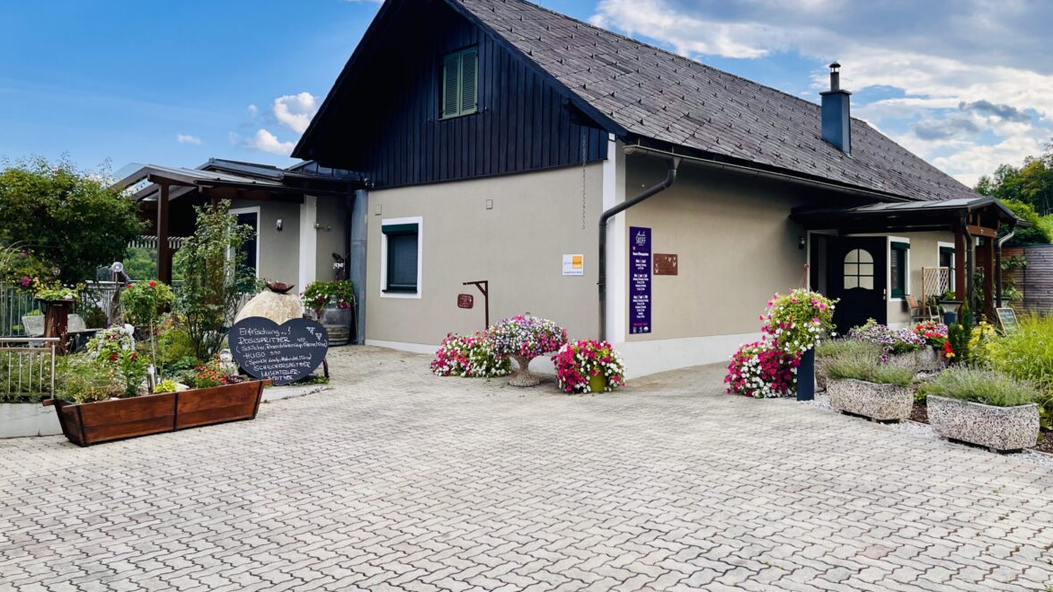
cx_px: 537
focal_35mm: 29
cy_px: 252
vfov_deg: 40.1
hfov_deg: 66.1
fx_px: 810
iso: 50
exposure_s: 1/1600
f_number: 1.6
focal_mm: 5.1
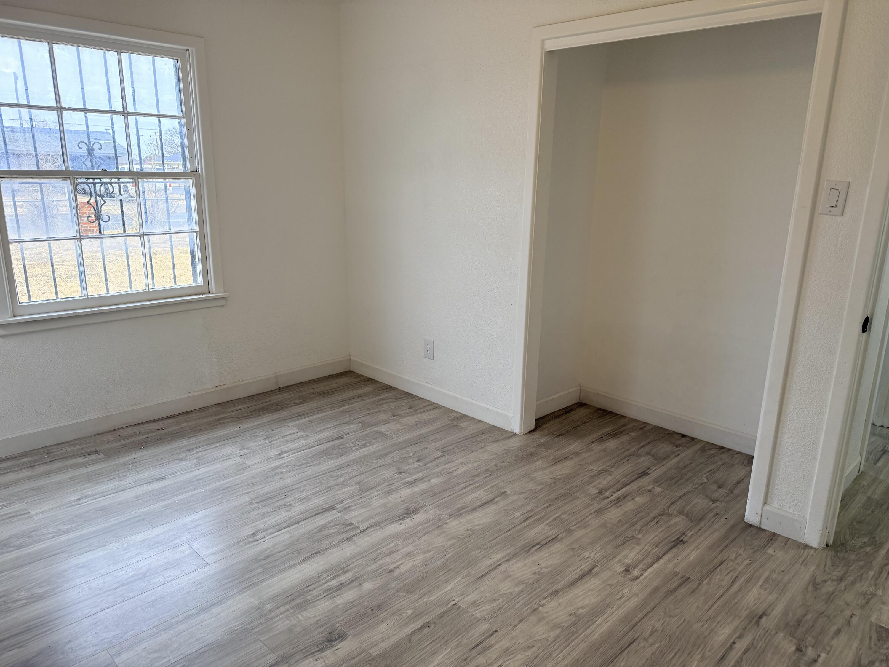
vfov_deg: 56.8
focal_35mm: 24
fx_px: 616
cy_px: 334
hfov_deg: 71.6
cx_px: 444
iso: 160
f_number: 1.78
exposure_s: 1/200
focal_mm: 6.76
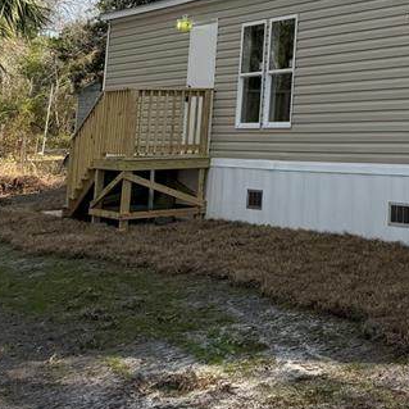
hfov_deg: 21.3
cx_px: 618
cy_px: -46
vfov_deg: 23.7
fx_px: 909
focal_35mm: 68
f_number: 1.78
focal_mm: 6.76
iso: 80
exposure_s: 1/2907
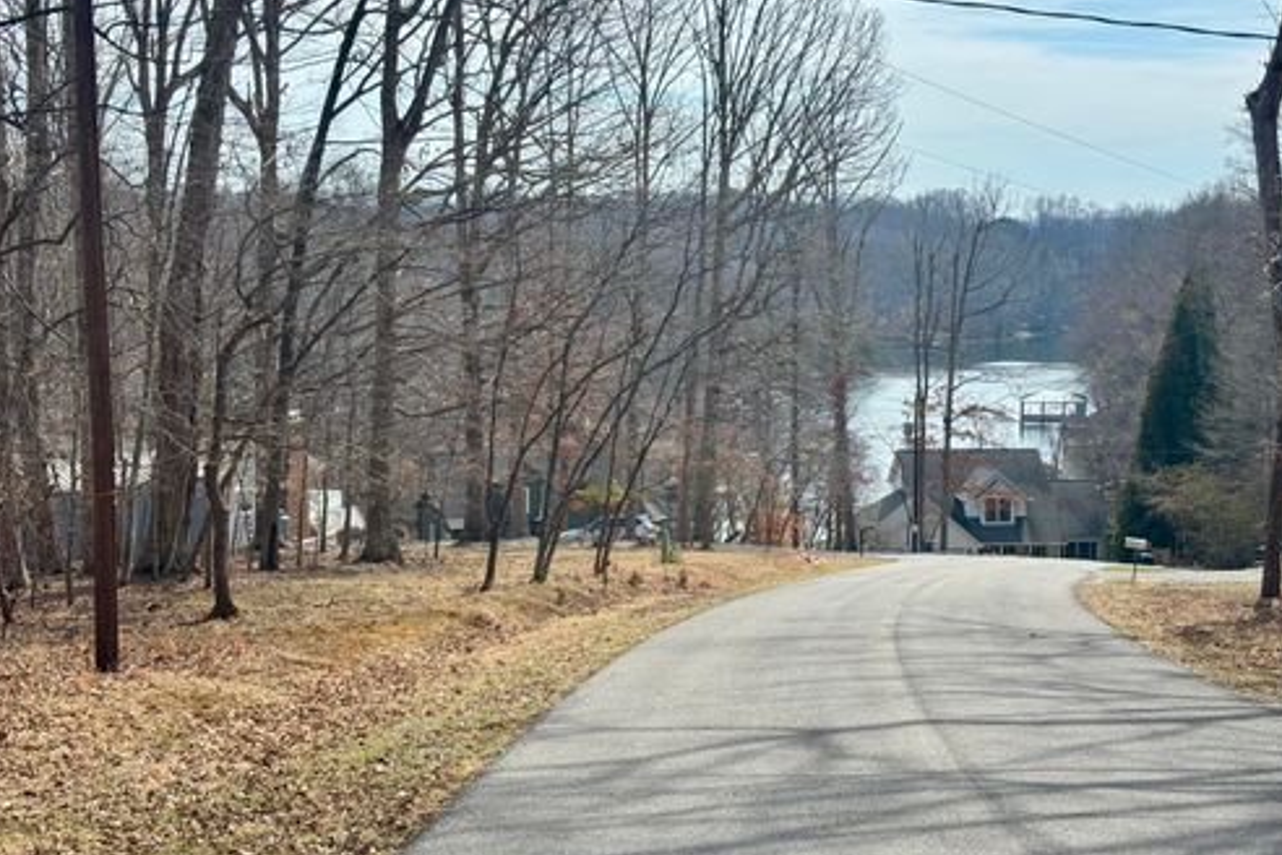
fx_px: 1958
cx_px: 636
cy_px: 405
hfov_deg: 36.2
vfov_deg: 24.6
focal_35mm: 55
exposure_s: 1/2151
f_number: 1.6
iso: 40
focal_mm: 5.96
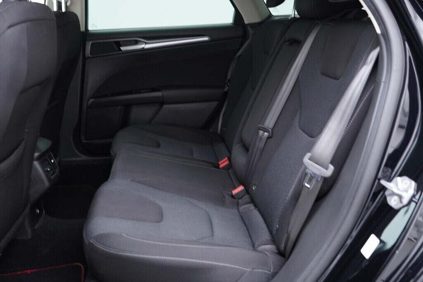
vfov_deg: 36.9
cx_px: 212
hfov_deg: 53.1
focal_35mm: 36
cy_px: 141
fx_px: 423
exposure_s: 1/40
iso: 500
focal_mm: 24
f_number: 2.8
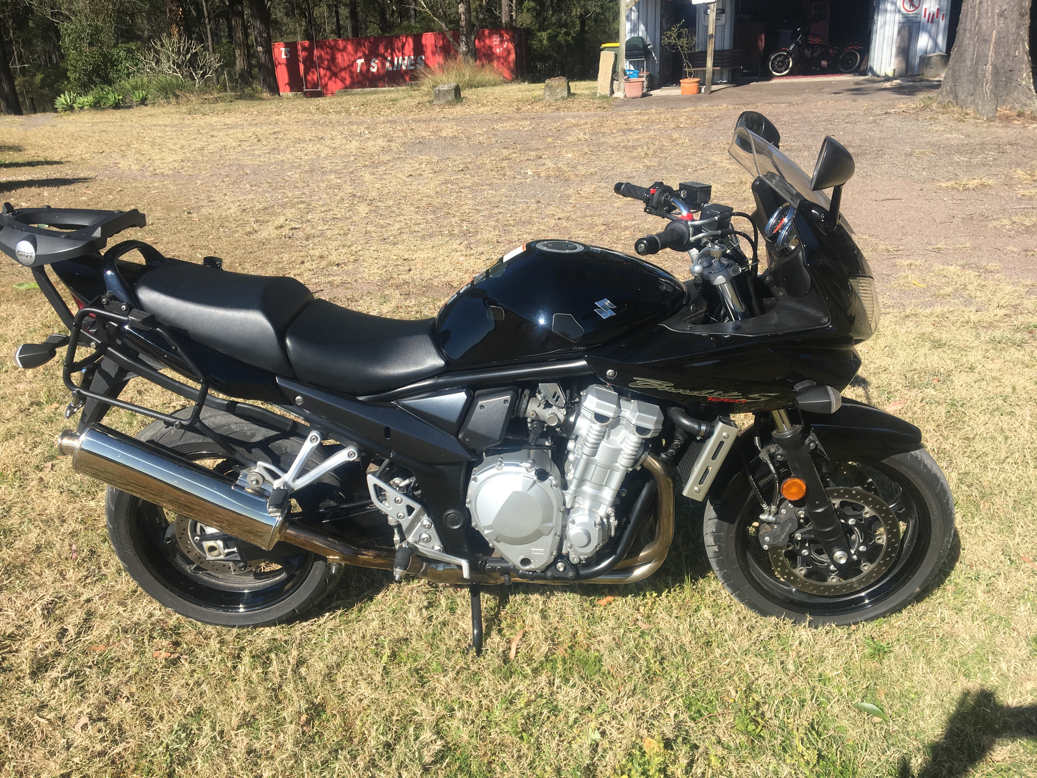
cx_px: 518
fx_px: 869
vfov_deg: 48.2
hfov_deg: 61.7
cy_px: 389
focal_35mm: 29
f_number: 2.2
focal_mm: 4.15
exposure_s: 1/845
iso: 25
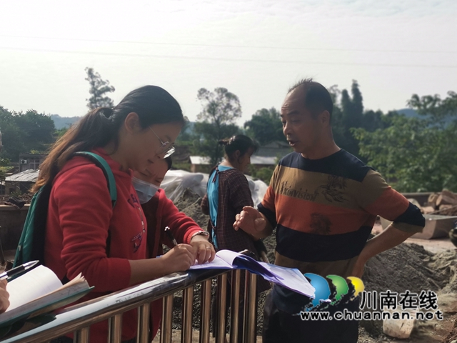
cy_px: 172
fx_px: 620
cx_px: 228
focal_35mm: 47
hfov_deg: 40.4
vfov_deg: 30.9
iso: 50
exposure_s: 1/2825
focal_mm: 4.75
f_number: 1.8
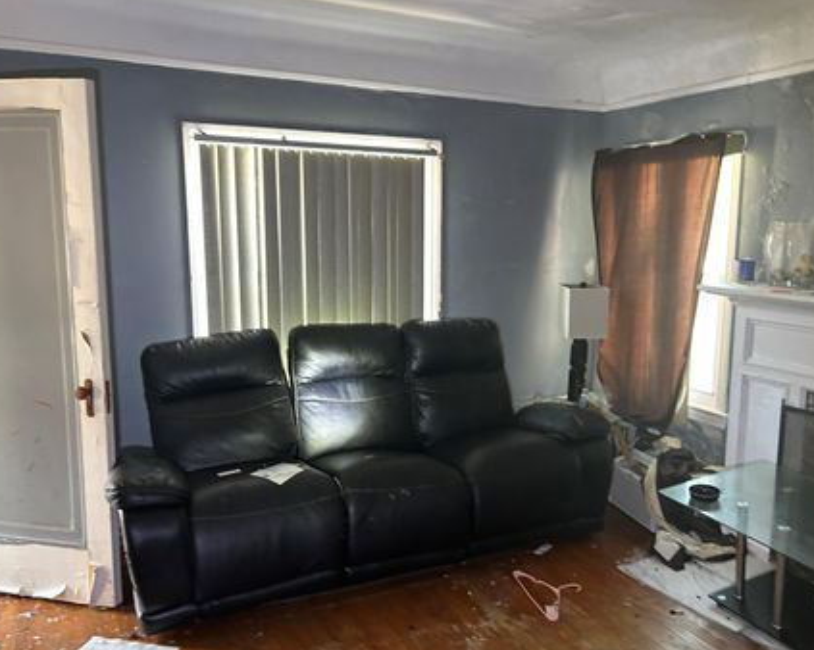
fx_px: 722
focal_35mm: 30
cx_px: 454
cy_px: 339
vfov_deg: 48.5
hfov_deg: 58.6
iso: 160
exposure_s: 1/60
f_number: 1.5
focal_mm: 5.7
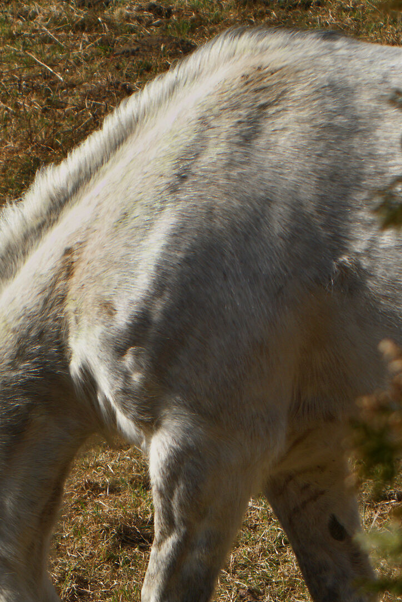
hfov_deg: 5.9
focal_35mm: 232
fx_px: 3882
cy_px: 612
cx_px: 117
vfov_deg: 8.8
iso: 80
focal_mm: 38.37
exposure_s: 1/500
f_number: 5
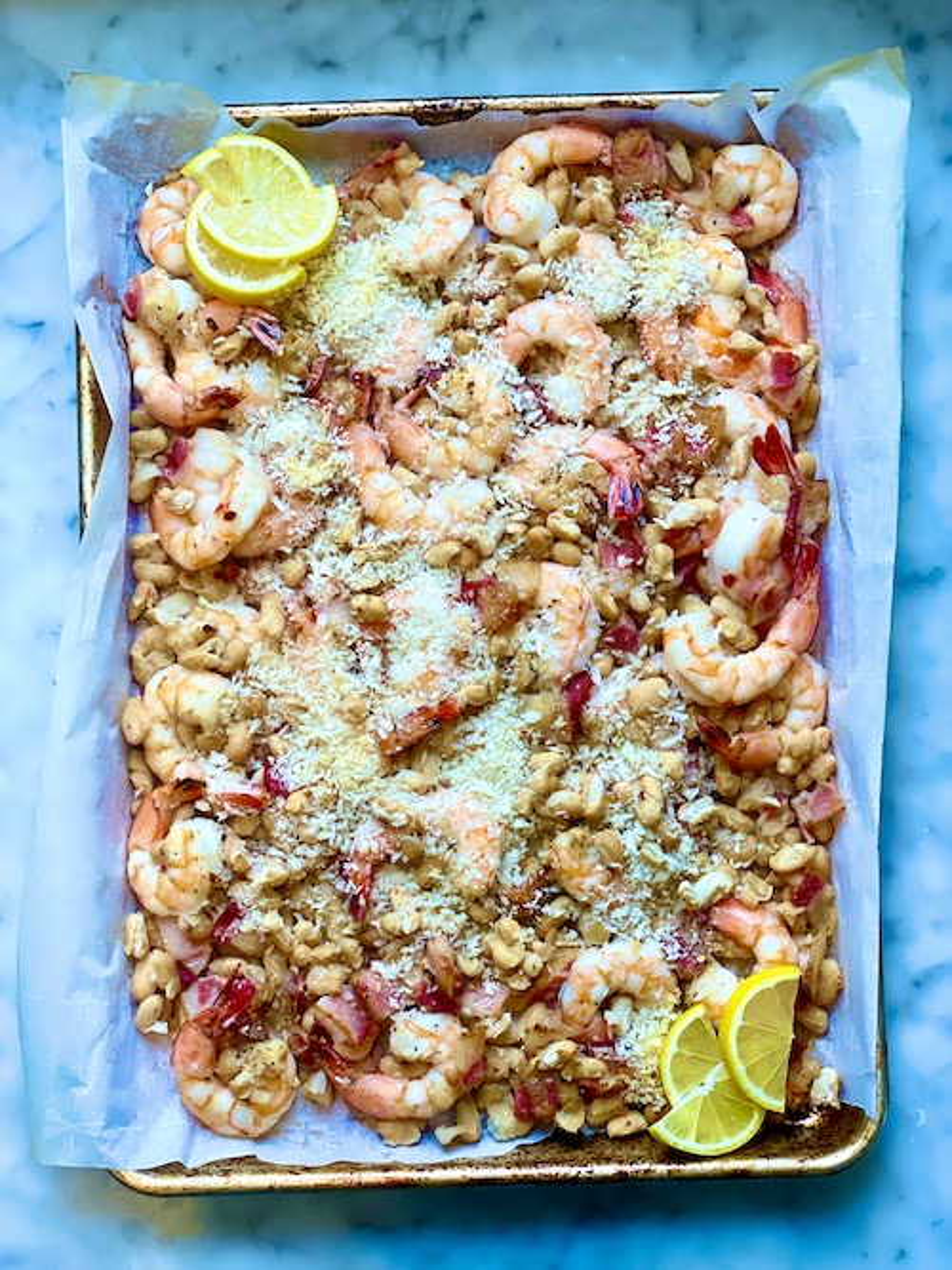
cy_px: 635
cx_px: 476
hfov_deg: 28.0
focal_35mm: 52
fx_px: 1907
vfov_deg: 36.8
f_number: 2
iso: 100
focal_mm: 6
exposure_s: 1/120
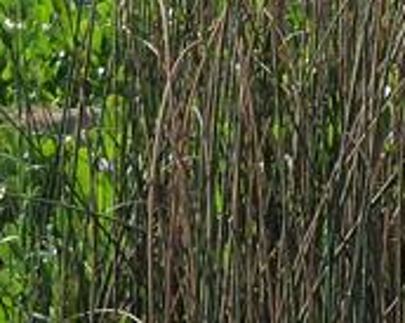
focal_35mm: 262
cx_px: 421
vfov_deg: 5.8
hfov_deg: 7.4
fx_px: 3135
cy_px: -167
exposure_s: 1/500
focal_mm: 8
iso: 160
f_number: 4
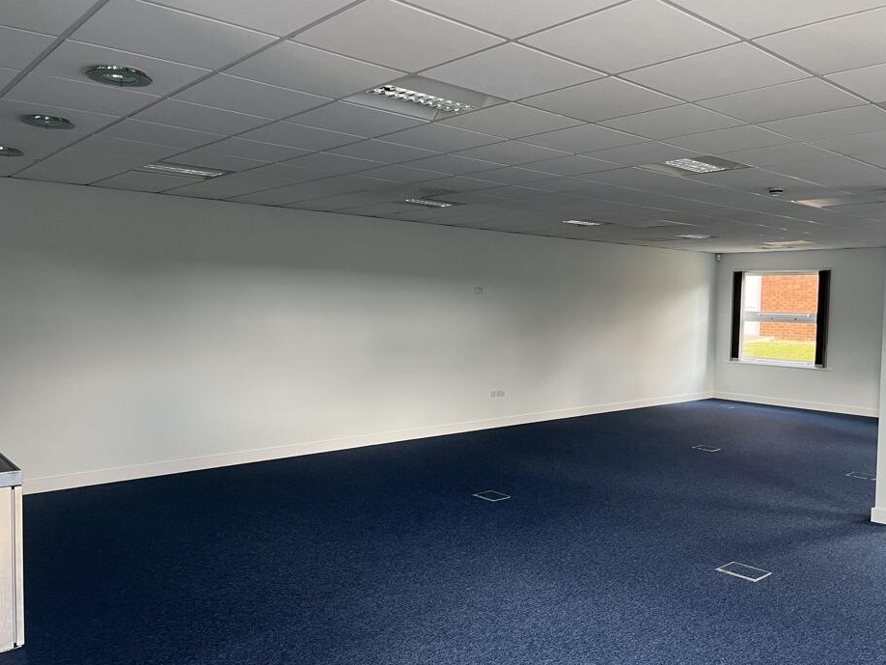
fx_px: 742
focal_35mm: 29
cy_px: 340
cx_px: 481
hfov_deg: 61.6
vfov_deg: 48.2
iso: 125
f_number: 1.6
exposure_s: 1/71
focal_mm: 5.1
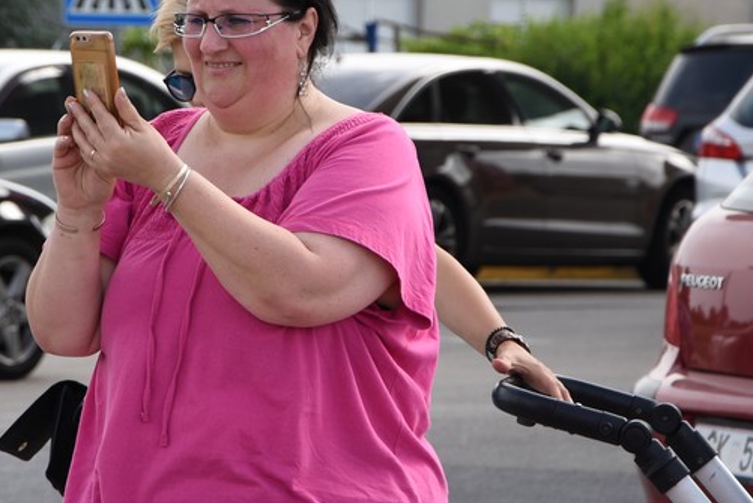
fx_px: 7392
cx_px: 236
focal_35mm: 353
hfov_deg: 5.8
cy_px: 147
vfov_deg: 3.9
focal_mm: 105
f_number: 7.1
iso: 100
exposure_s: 1/160
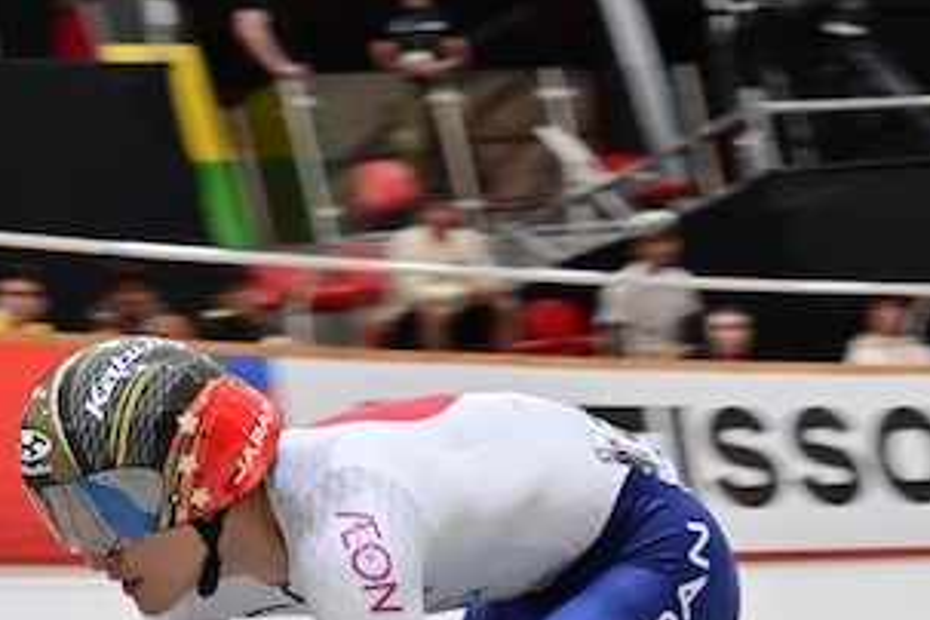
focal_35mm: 132
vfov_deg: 10.2
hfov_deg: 15.5
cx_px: 414
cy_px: 815
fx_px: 3410
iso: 1600
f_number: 6.3
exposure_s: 1/500
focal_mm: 50
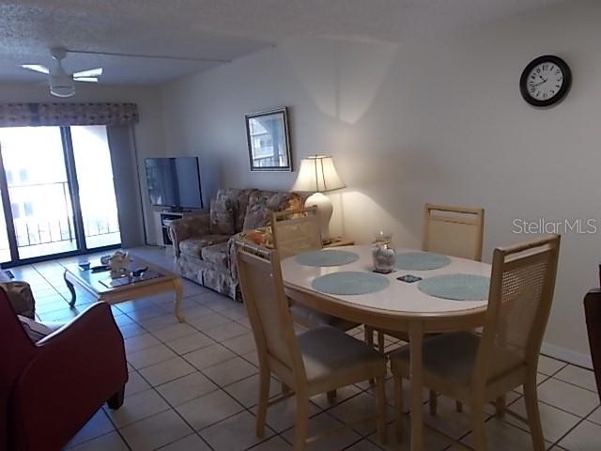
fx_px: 451
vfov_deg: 53.1
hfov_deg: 67.3
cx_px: 300
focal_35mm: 26
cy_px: 226
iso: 125
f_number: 3.2
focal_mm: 4.6
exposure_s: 1/25
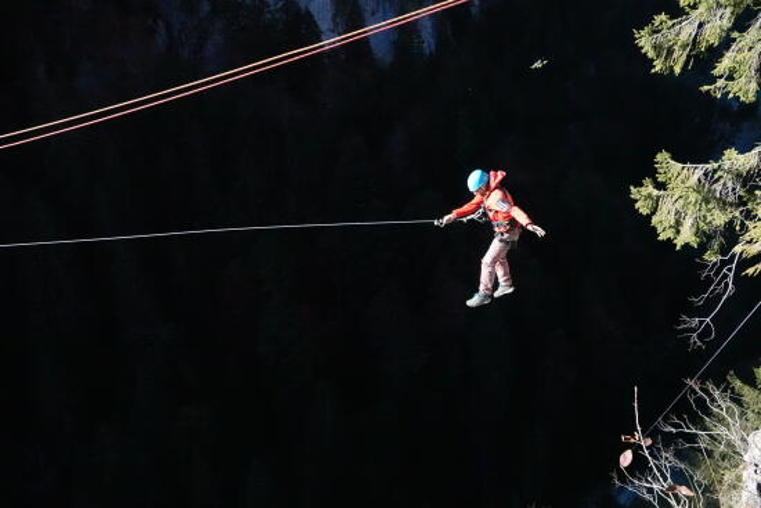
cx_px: 380
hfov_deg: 73.7
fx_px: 507
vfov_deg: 53.2
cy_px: 254
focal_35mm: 24
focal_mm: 8.87
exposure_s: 1/25600
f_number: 2.5
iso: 6400
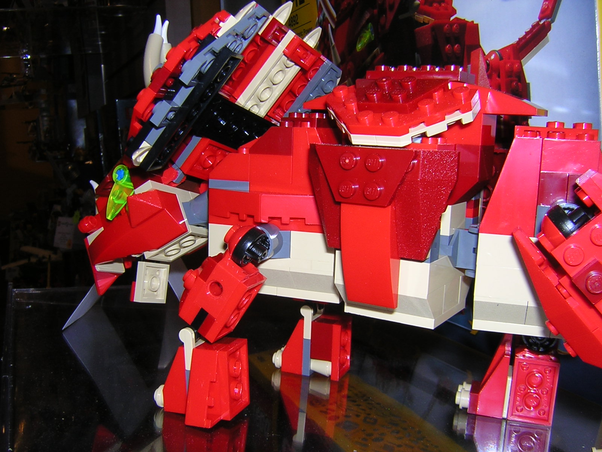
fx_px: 626
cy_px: 226
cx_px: 301
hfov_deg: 51.4
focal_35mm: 36
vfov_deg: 39.7
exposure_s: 1/60.1
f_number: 5.2
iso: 100
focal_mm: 4.7
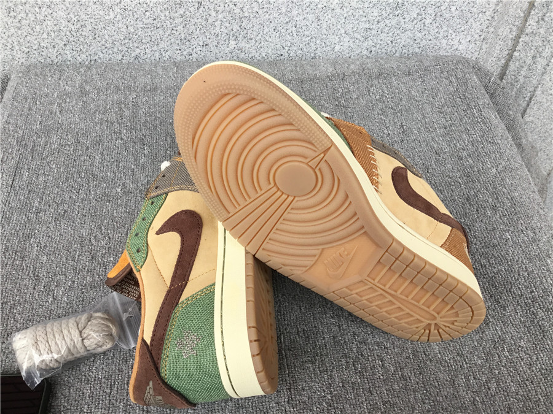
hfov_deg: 58.4
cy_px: 207
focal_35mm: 31
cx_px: 276
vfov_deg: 45.4
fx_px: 495
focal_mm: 3.3
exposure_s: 1/100
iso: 40
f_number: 2.4
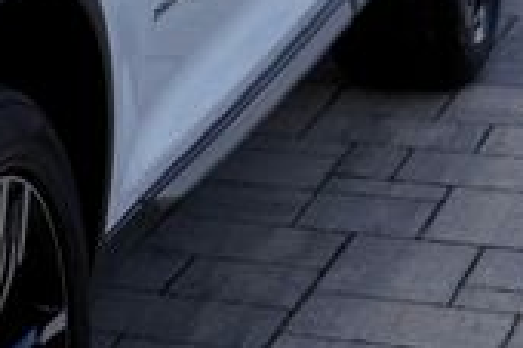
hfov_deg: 10.2
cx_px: -618
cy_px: -51
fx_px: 2627
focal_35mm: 181
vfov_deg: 7.5
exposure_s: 1/250
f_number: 5
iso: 100
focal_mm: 30
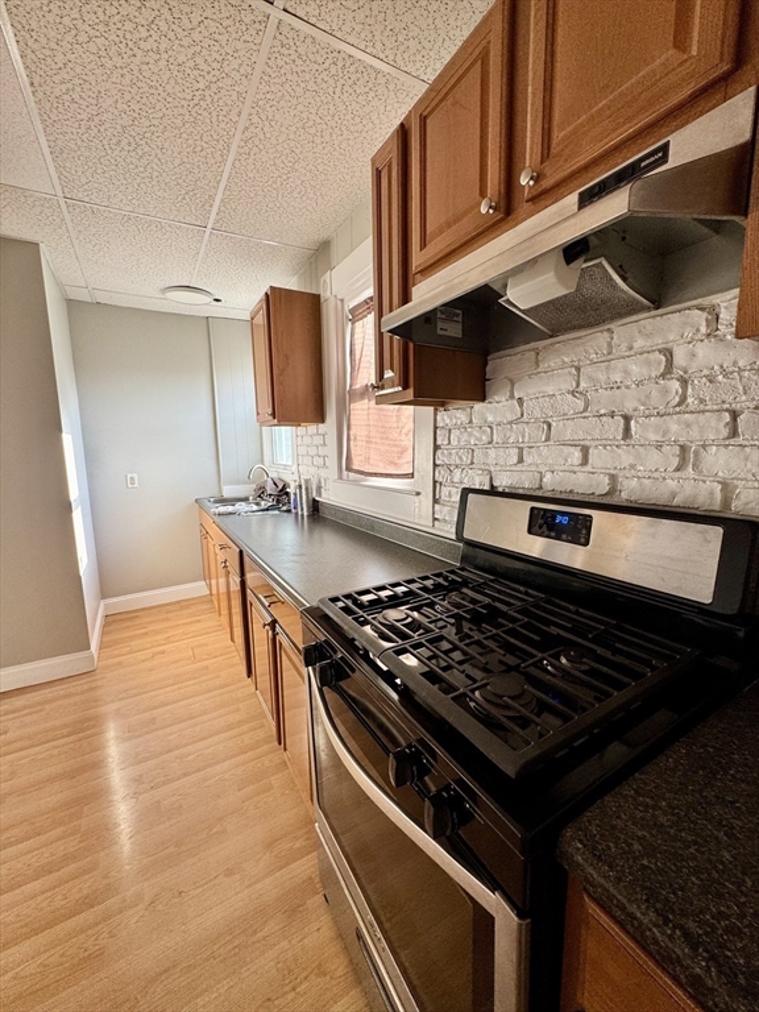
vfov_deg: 102.1
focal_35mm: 14
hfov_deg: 85.7
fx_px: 409
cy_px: 506
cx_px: 380
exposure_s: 1/99
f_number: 2.2
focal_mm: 2.22
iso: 100
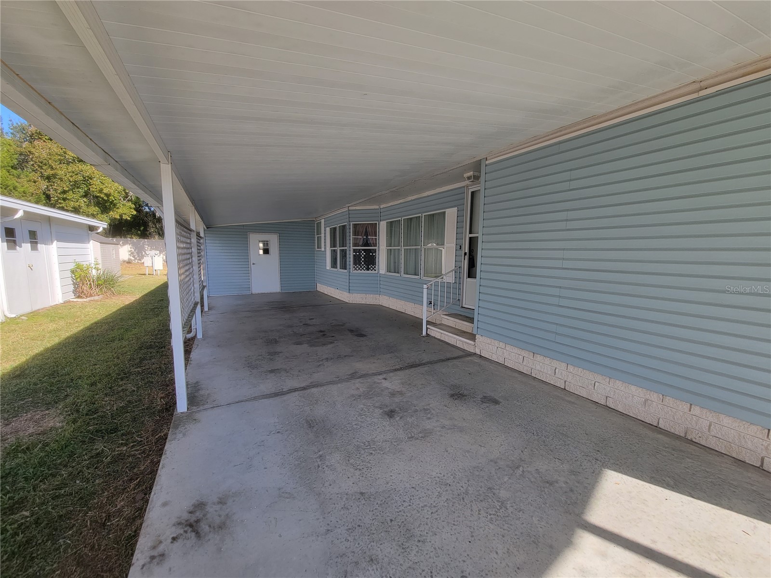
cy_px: 289
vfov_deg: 89.9
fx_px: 290
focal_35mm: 13
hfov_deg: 106.2
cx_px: 386
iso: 50
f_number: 2.2
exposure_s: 1/560
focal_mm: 2.2
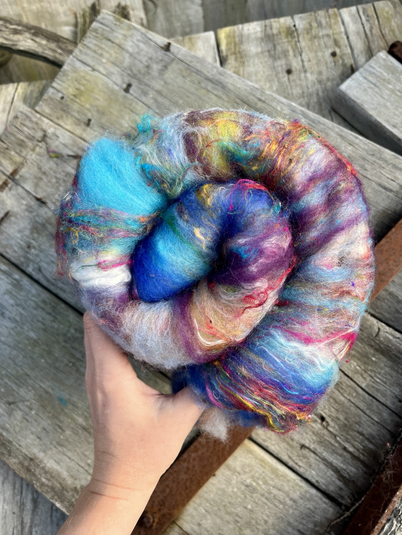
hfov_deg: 53.1
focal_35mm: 26
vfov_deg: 67.3
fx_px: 403
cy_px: 268
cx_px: 201
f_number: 1.6
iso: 50
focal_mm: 5.1
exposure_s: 1/367
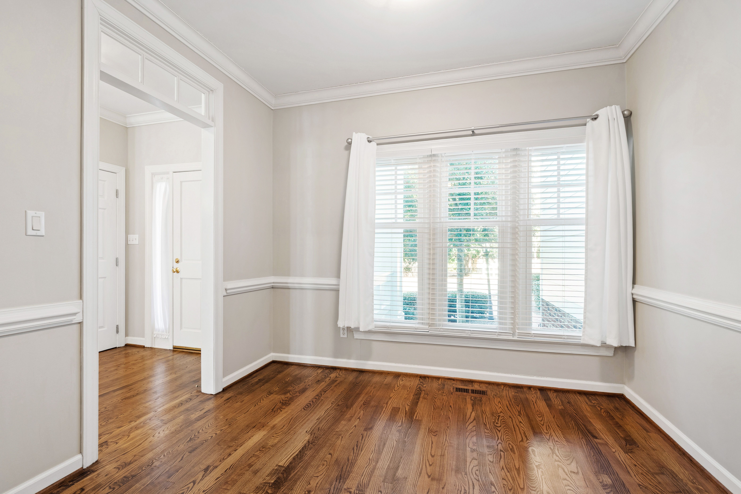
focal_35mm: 15
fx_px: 309
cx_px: 370
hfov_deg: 100.4
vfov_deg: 77.3
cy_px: 247
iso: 100
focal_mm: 10
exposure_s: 2
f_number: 8
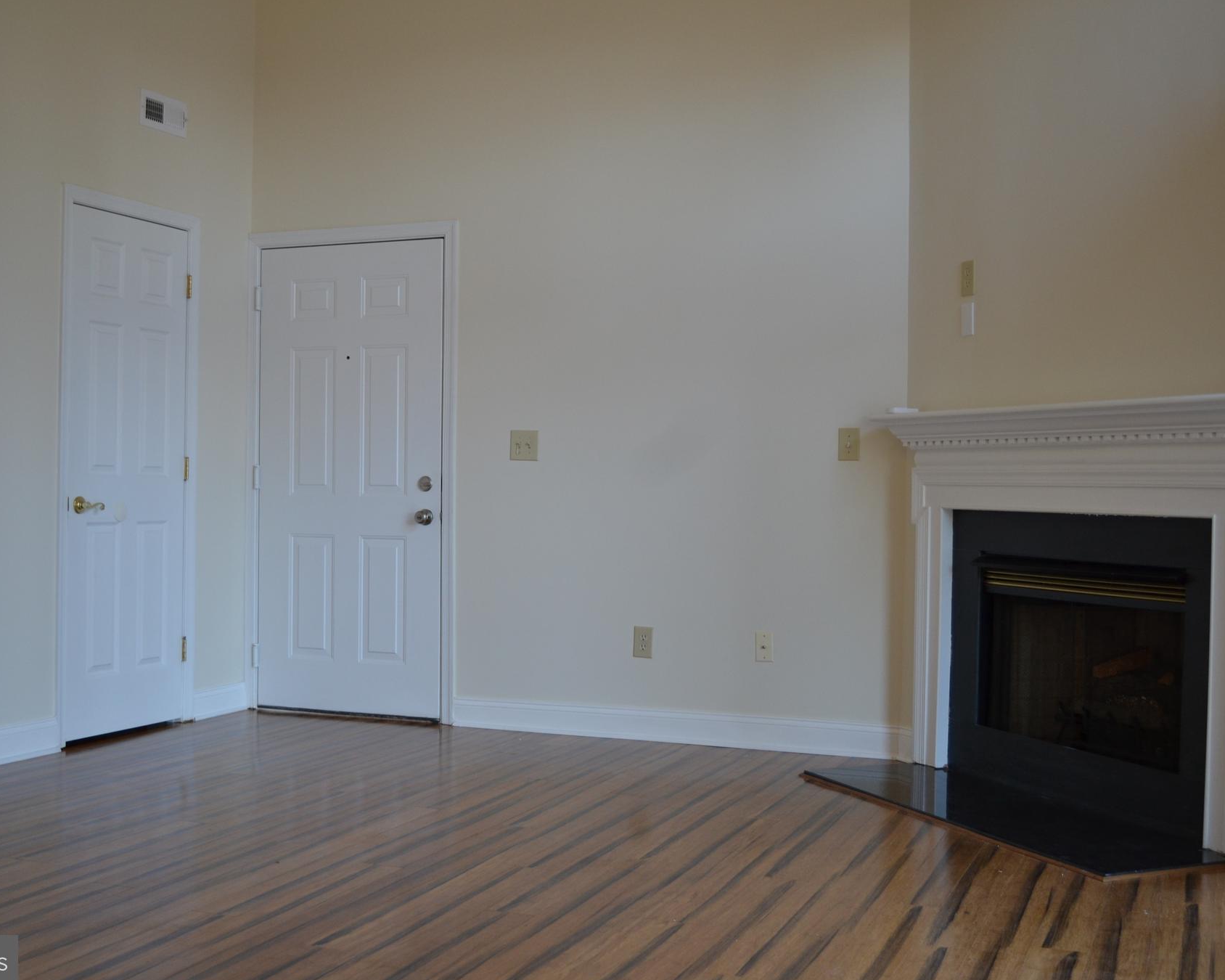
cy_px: 493
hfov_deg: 44.8
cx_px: 600
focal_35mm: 41
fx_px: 1486
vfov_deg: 36.5
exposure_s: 1/30
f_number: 4
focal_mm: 24
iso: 400
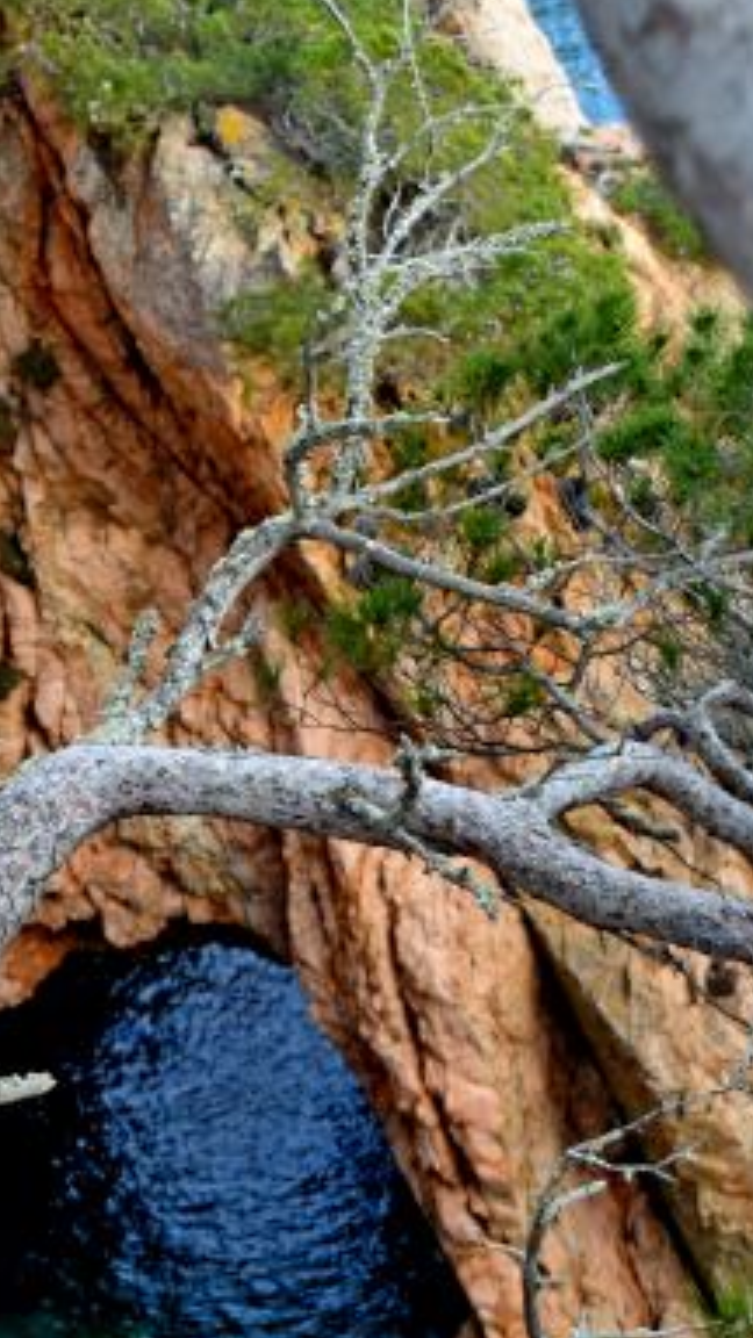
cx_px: 188
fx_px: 3869
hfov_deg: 11.1
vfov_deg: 19.4
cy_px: 1052
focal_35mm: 109
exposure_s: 1/60
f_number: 4
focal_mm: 26
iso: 100
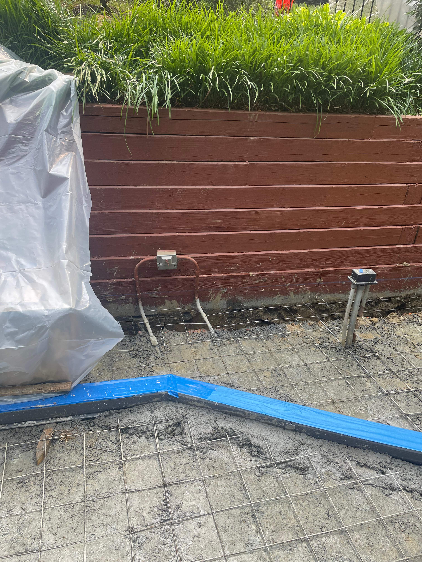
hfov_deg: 53.1
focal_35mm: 26
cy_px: 281
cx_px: 211
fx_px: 423
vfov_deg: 67.3
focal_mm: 4.2
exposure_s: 1/404
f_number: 1.6
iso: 32
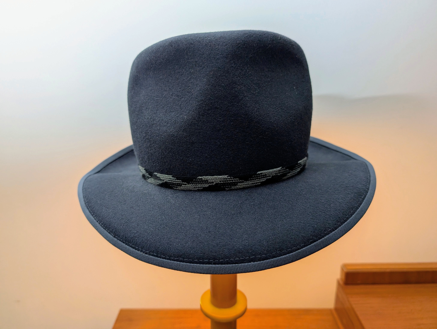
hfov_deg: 71.5
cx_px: 218
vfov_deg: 56.9
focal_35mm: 24
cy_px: 164
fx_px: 303
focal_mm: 6.9
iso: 106
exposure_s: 1/30.4
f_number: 1.68
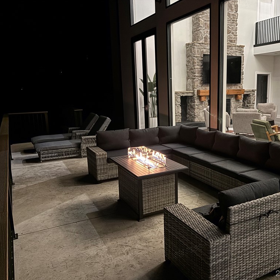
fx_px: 284
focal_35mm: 31
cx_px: 180
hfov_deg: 51.8
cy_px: 140
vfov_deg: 52.5
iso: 1000
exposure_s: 1/24
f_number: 1.6
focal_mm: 5.96
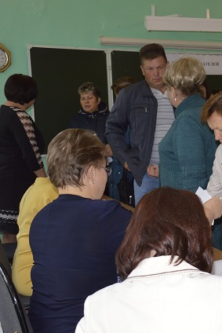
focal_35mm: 70
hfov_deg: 18.0
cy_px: 233
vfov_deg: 28.6
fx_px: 647
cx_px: 304
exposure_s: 1/60
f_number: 4
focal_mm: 22
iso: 400
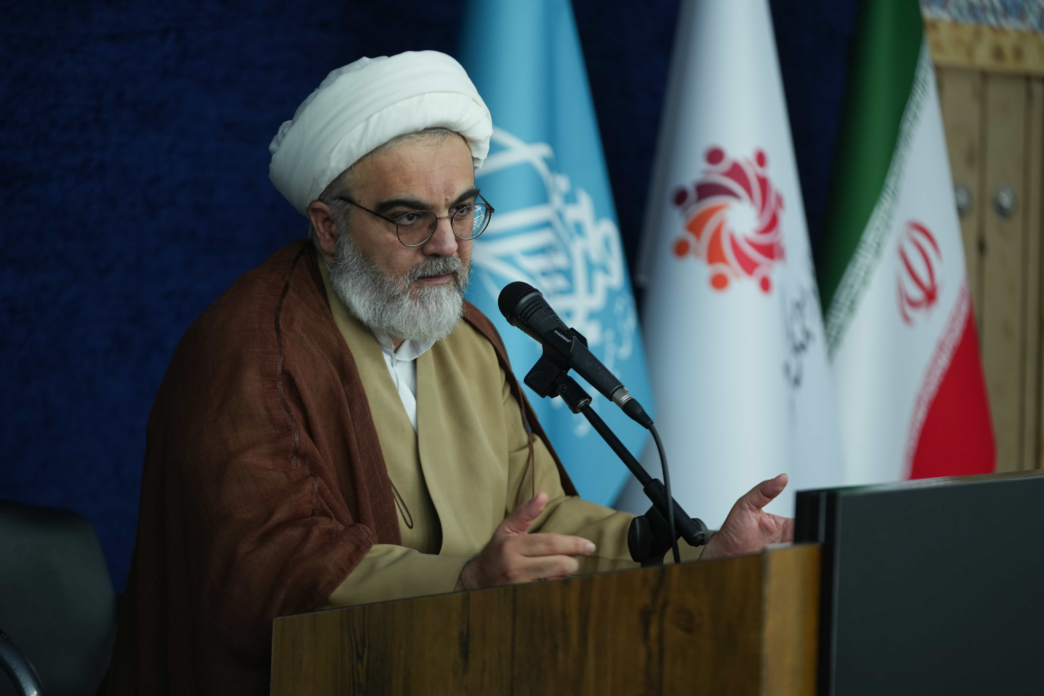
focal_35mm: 123
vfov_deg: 11.1
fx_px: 3567
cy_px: 348
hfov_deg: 16.7
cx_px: 522
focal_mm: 123
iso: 500
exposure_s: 1/100
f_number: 2.8
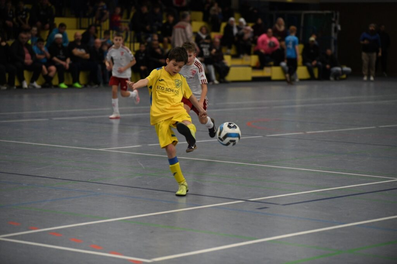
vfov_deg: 11.0
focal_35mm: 125
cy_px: 132
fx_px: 1378
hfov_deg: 16.4
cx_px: 198
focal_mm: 125
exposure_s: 1/1250
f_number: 2.8
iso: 5000
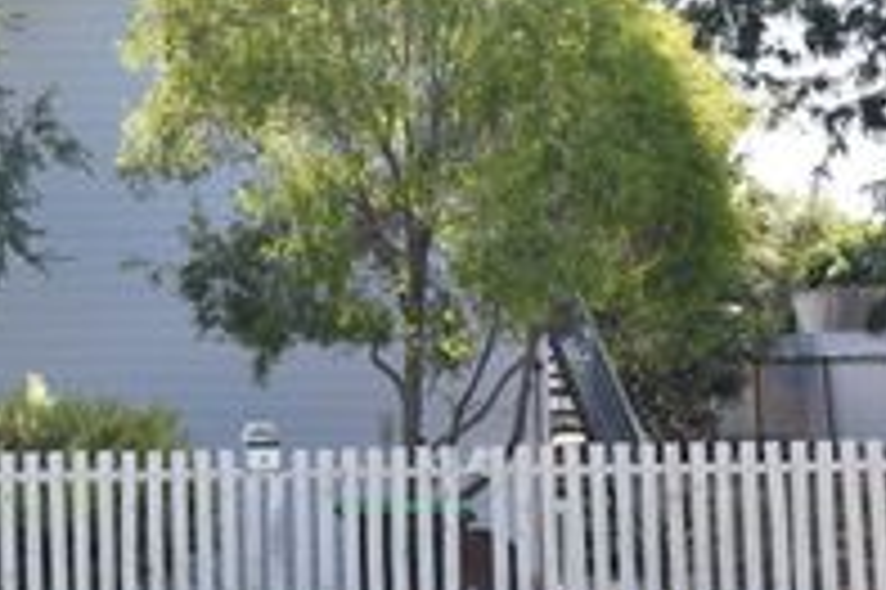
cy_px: 209
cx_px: -49
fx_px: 2287
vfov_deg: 14.7
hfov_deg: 21.0
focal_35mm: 93
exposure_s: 1/500
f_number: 8
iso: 400
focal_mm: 26
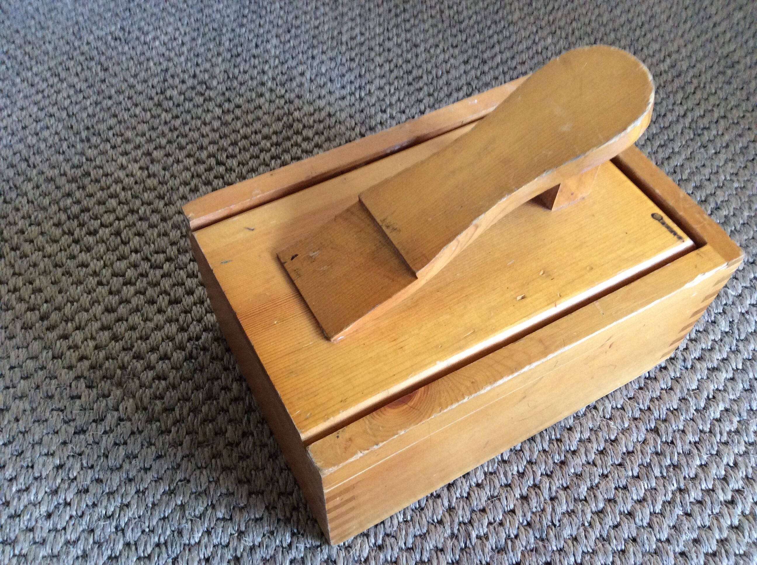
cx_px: 378
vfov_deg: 44.1
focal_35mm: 32
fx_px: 699
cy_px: 282
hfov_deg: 56.9
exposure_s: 1/25
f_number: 2.4
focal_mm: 3.3
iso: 160
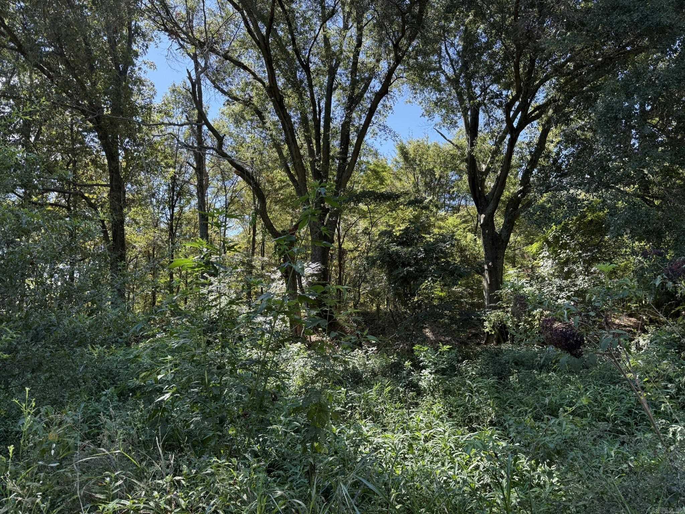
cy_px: 257
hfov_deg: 71.6
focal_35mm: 24
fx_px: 475
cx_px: 342
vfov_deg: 56.8
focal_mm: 6.76
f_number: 1.78
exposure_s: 1/689
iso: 100
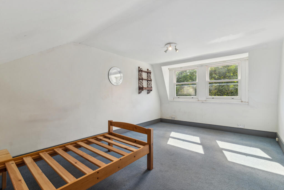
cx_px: 142
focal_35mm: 16
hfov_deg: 96.7
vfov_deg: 73.8
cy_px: 95
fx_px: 126
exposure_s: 1/50
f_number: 11
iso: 125
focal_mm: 16
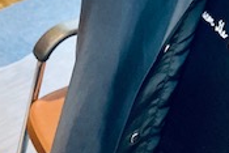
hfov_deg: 20.0
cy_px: -209
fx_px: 630
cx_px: 226
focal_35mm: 99
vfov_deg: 11.5
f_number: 1.8
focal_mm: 4.25
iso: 320
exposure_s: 1/50
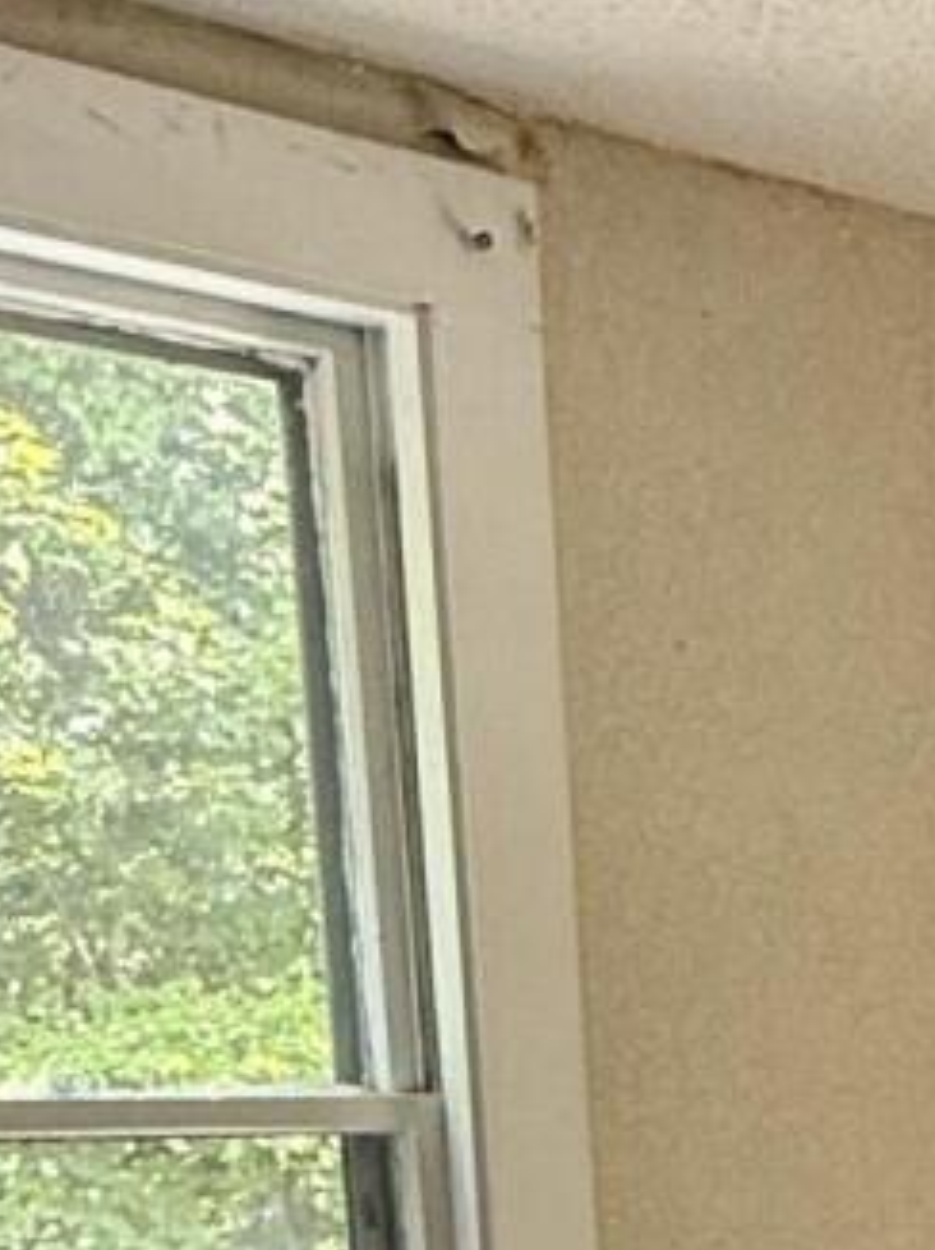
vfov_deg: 20.3
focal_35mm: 86
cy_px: 1745
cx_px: 1613
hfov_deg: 15.1
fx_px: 3101
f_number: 2.2
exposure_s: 1/99
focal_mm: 2.22
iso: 160
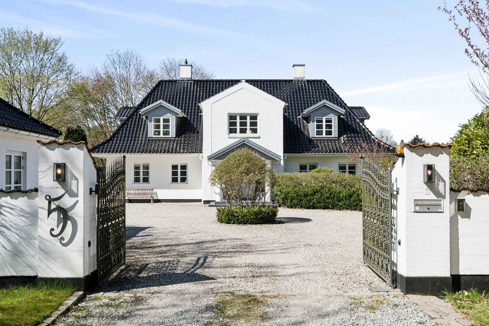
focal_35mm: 36
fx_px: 489
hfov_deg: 53.1
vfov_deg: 36.9
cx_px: 249
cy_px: 157
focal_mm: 20
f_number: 7.1
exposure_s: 1/800
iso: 250
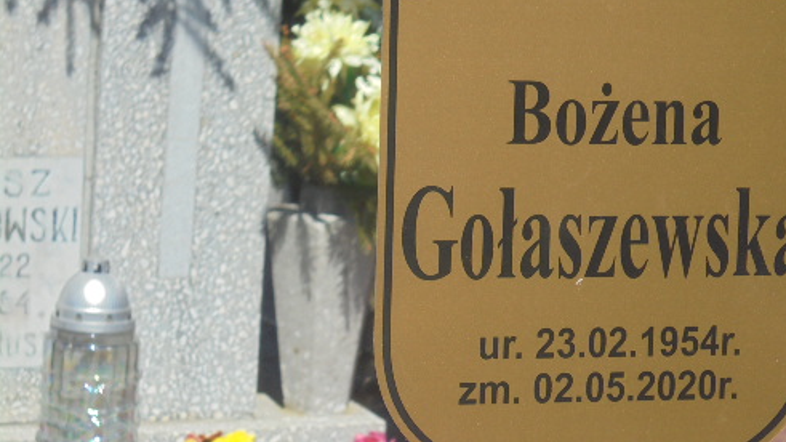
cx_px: 509
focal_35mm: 152
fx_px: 3167
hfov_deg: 14.1
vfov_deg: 8.0
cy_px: 301
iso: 100
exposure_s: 1/500
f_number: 5.1
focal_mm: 19.2
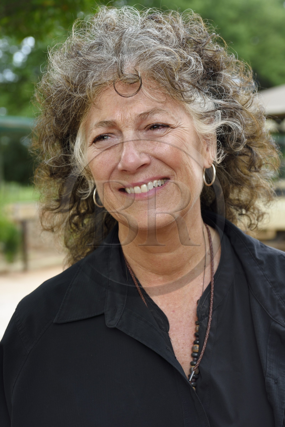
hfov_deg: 19.5
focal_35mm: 70
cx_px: 142
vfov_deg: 28.8
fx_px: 831
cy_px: 214
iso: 400
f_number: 7.1
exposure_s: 1/160
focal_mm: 70
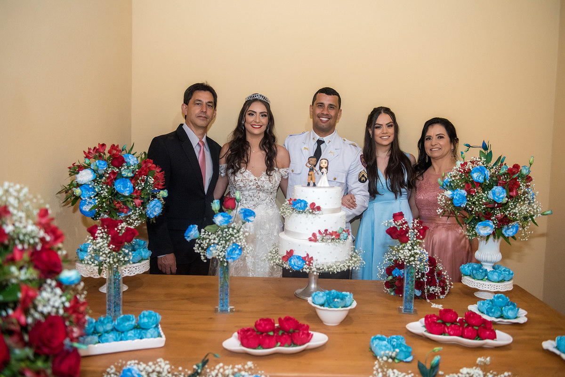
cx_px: 282
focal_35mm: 34
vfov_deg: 38.9
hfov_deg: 55.8
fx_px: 534
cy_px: 188
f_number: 3.2
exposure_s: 1/160
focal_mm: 34
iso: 1600
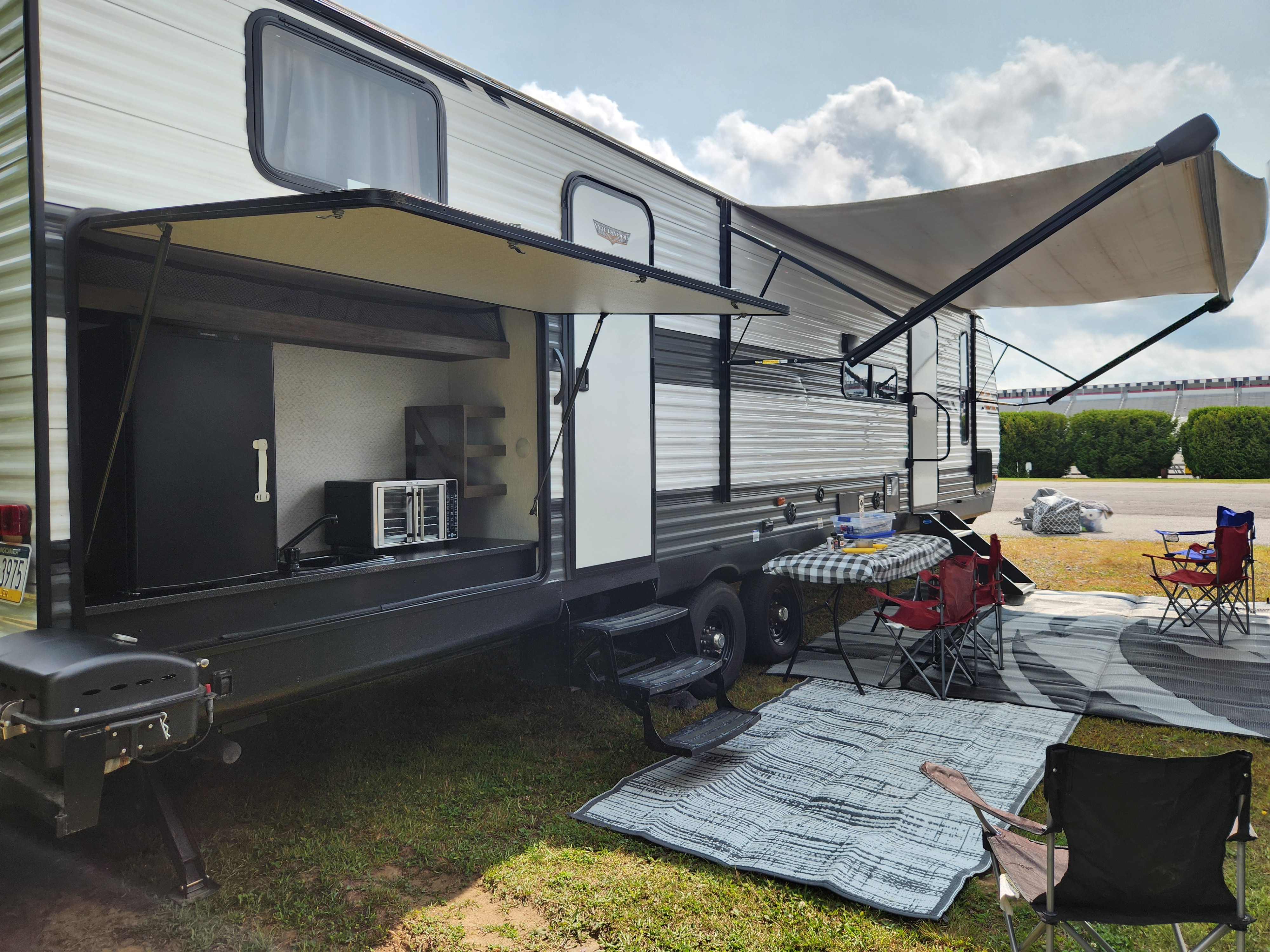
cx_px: 635
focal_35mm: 23
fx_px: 844
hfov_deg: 73.9
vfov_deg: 58.9
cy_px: 476
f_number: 1.8
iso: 20
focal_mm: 5.4
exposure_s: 1/1027
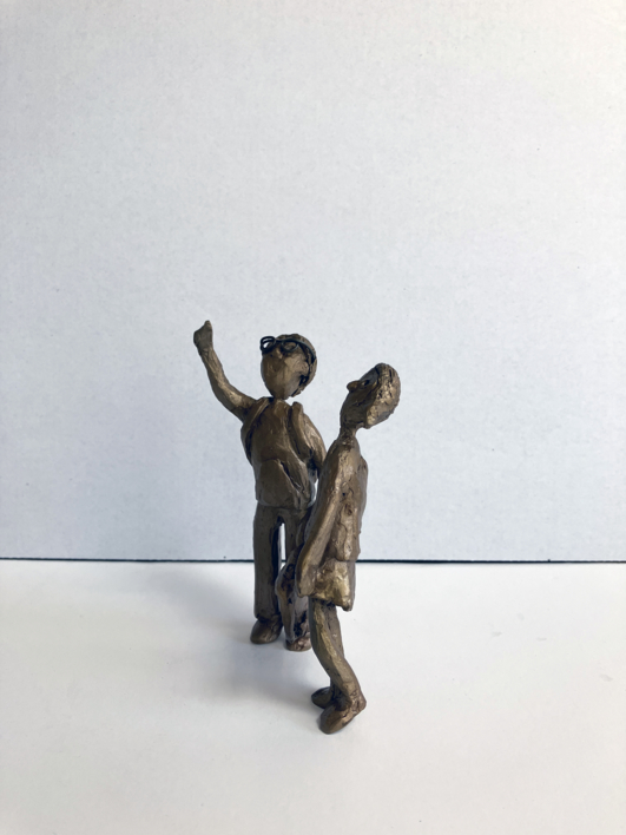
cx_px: 313
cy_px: 418
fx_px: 675
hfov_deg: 49.7
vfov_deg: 63.4
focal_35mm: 28
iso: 80
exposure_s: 1/121
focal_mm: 3.99
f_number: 1.8
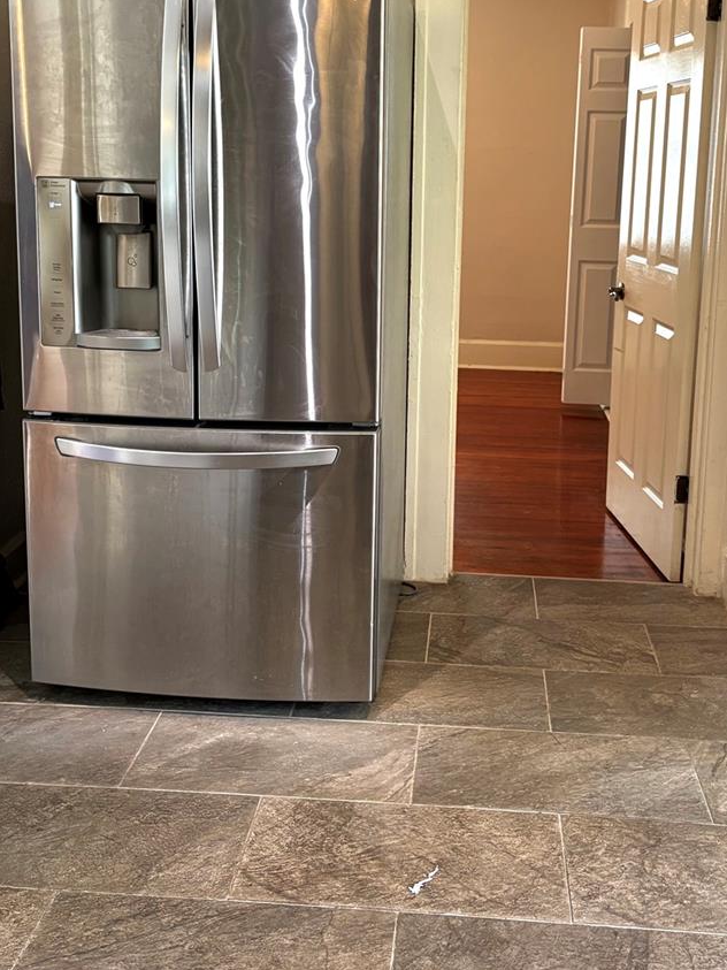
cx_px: 406
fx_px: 1036
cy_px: 320
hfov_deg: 38.6
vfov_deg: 49.2
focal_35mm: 37
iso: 160
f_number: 1.6
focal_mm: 5.96
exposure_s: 1/60
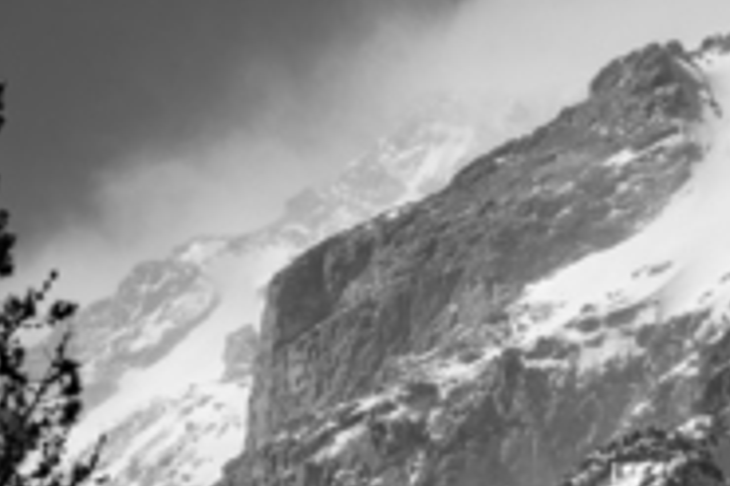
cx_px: 667
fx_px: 11811
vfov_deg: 2.4
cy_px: 415
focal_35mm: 583
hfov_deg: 3.5
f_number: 8
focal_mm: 180
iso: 250
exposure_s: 1/1000
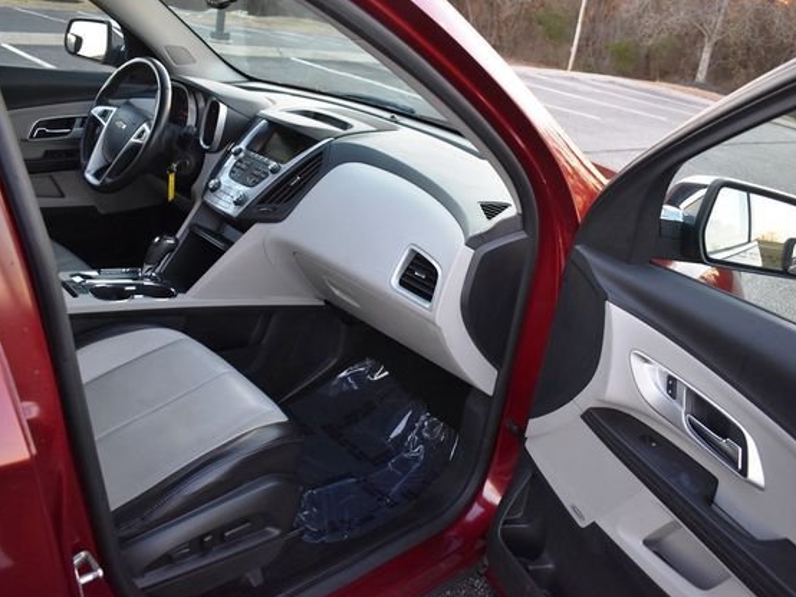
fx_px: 690
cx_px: 374
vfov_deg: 46.8
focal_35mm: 30
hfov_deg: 59.9
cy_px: 296
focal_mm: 18
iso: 900
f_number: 3.5
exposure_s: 1/125
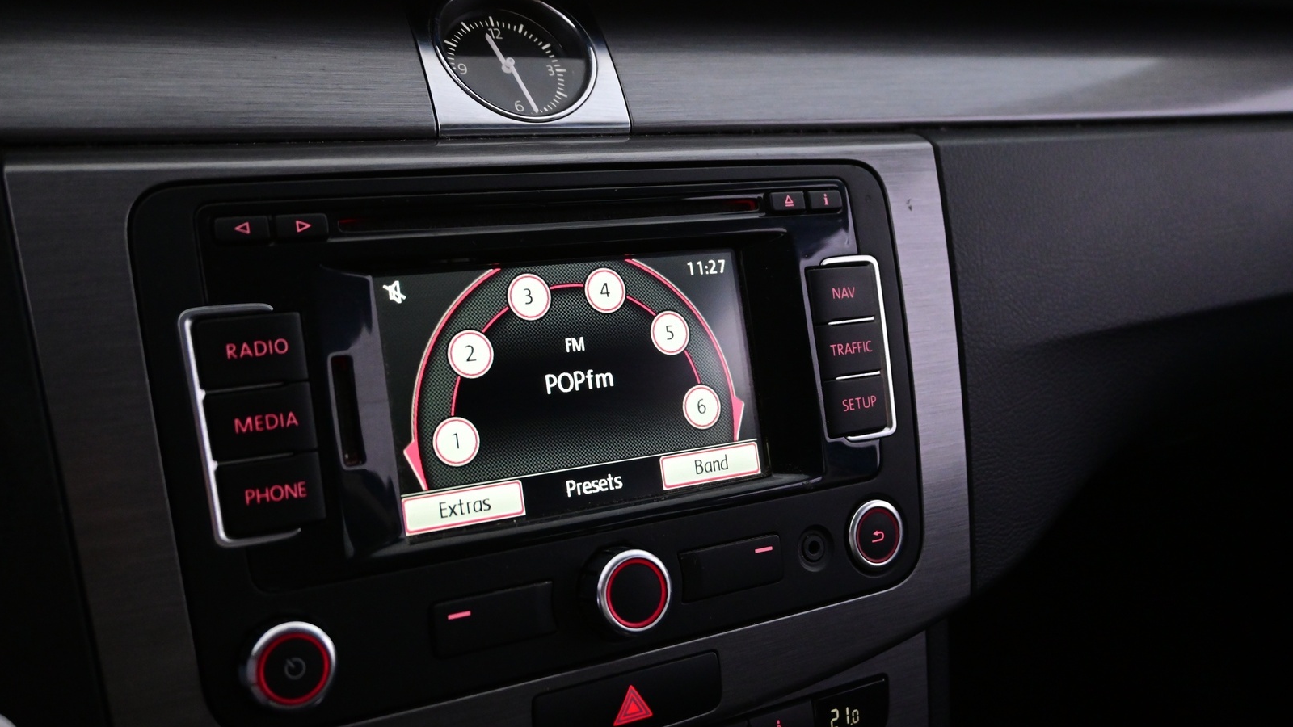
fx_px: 1200
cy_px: 364
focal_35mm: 35
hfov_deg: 56.6
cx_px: 640
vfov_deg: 33.7
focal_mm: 22
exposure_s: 1/40
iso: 2200
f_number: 4
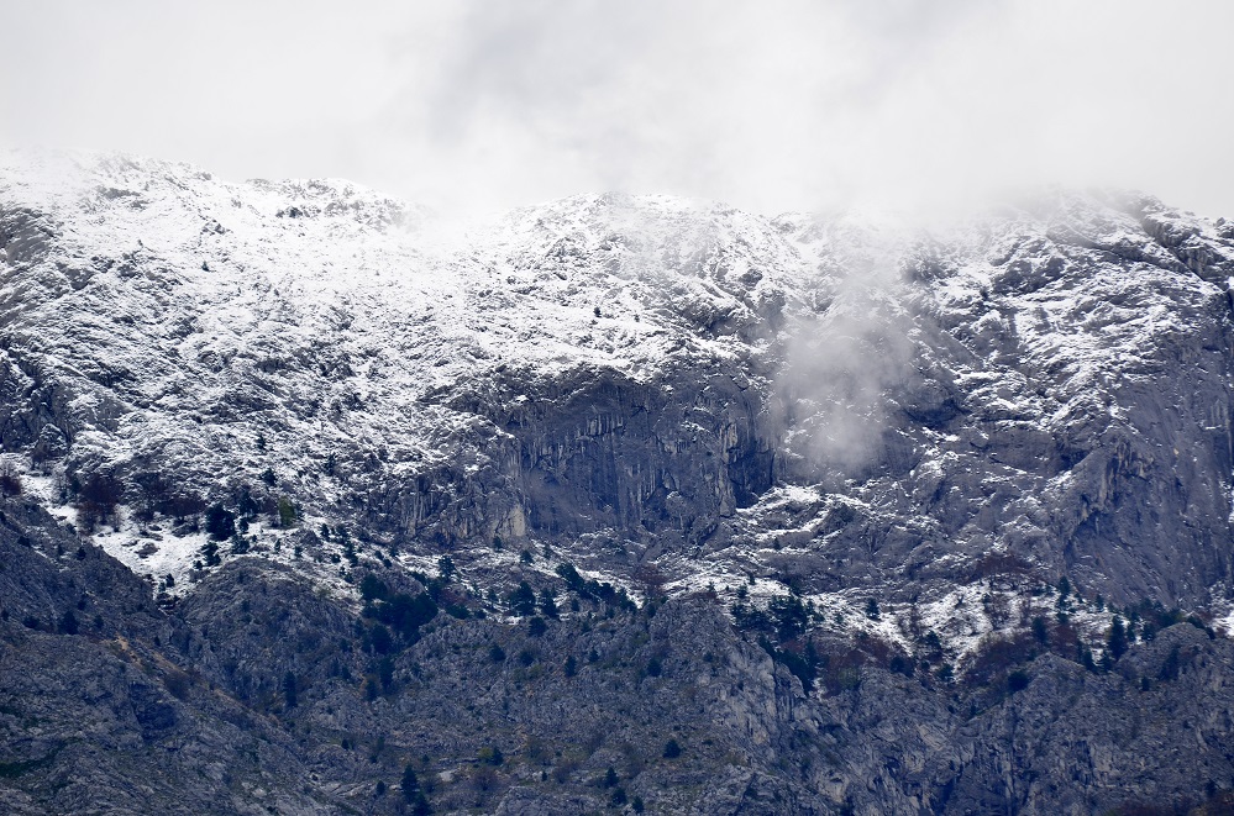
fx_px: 11285
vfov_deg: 4.1
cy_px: 408
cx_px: 617
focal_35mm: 330
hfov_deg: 6.3
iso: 100
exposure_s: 1/320
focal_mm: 220
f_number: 5.3
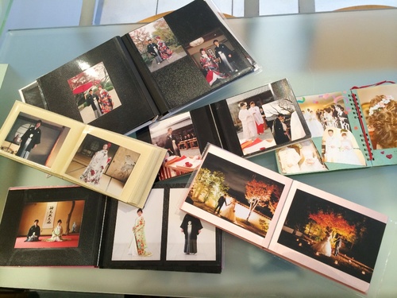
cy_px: 149
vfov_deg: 46.8
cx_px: 198
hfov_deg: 60.0
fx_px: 344
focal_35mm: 30
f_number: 2.2
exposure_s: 1/30
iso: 125
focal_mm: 4.12
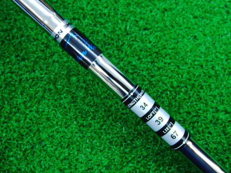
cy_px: 86
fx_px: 247
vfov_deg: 38.7
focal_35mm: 37
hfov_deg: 50.1
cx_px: 116
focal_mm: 6.42
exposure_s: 1/30
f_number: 3.6
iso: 400
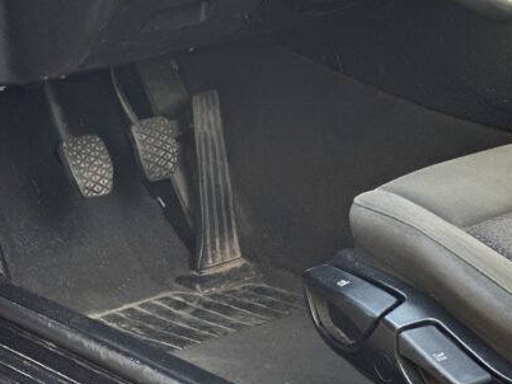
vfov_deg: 9.6
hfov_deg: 12.9
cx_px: 252
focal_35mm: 153
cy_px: 18
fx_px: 2262
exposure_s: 1/121
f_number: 2.8
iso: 200
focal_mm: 9
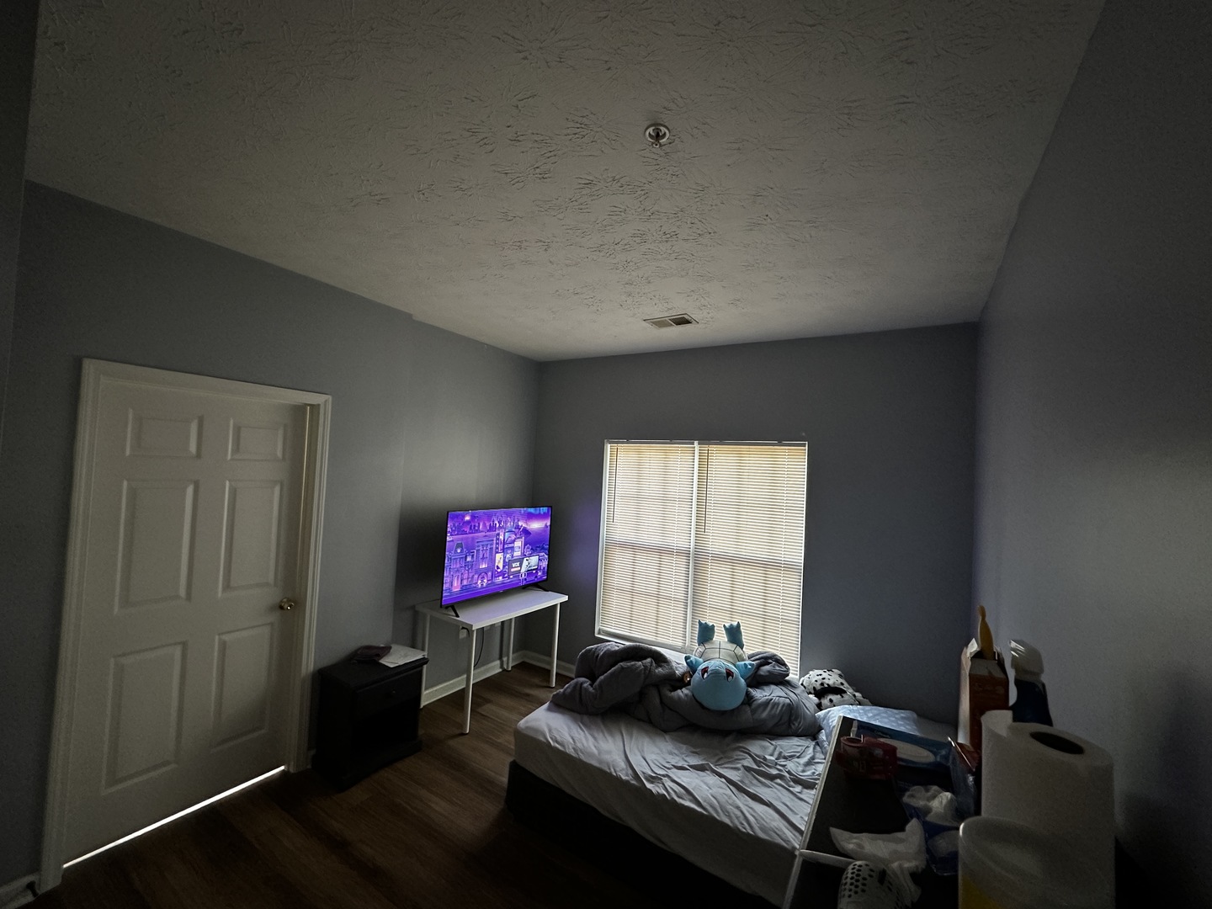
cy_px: 454
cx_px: 606
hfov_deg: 102.1
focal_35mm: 14
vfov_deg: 85.7
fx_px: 490
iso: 320
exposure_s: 1/60
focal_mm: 2.22
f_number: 2.2
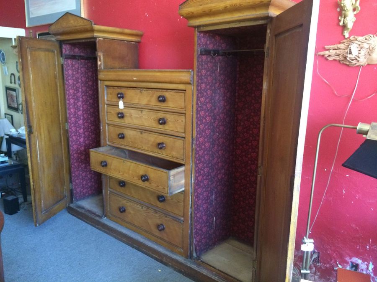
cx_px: 188
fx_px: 327
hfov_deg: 60.0
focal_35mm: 30
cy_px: 141
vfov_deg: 46.8
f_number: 2.2
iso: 320
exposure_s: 1/24
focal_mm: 4.12
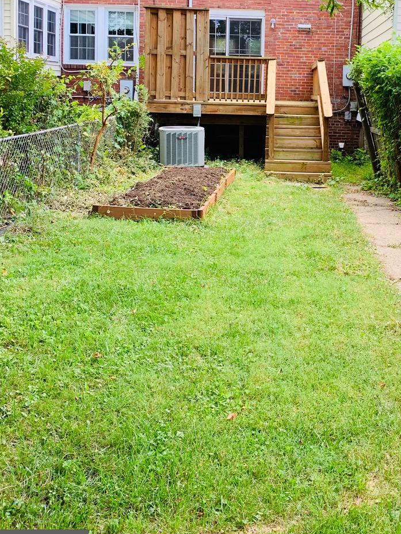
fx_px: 664
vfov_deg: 42.5
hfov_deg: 33.2
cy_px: 135
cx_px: 276
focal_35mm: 43
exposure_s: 1/144
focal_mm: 4.25
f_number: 1.8
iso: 25
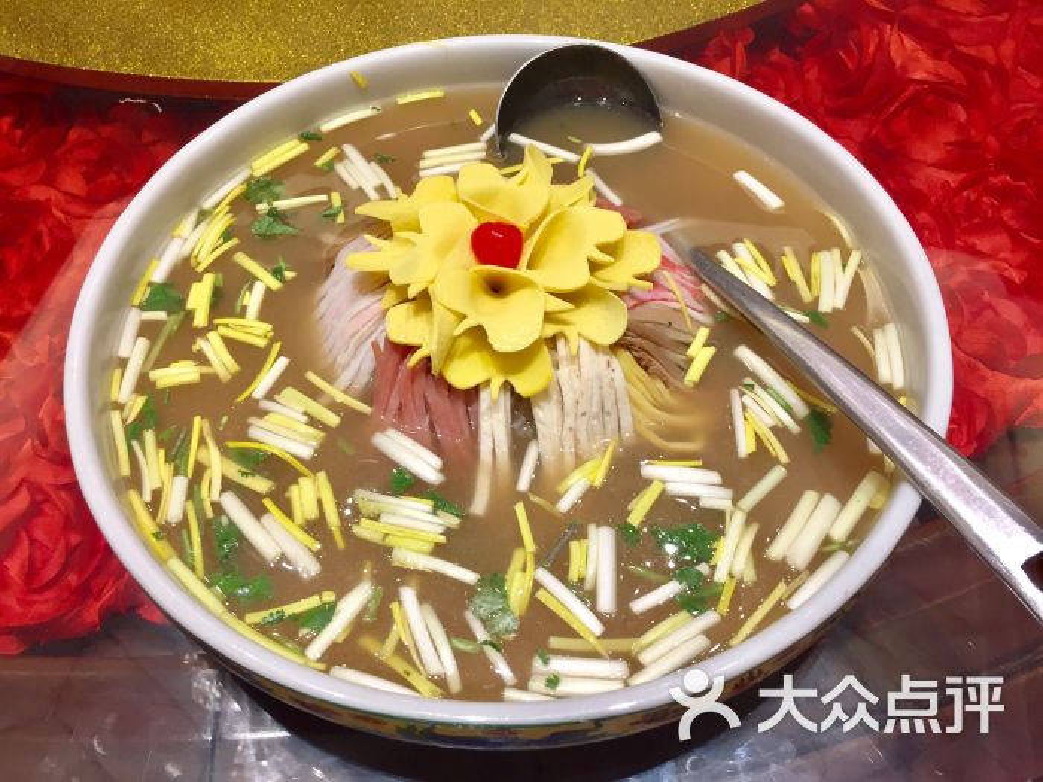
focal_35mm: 29
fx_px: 874
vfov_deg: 48.2
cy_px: 391
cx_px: 522
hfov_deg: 61.7
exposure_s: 1/33
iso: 40
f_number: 2.2
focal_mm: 4.15
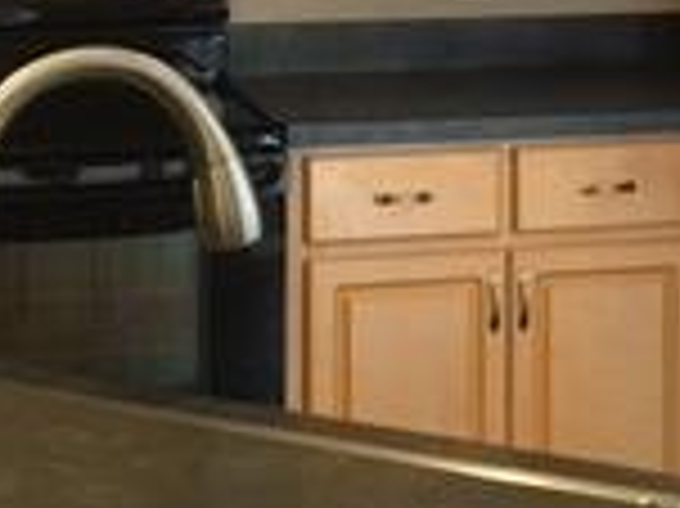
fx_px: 2414
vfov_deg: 11.7
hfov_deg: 16.0
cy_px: -144
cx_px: 482
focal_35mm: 123
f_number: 2.2
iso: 160
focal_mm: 4.15
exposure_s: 1/30
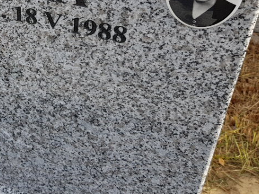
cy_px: 32
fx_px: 396
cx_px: 2
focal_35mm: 53
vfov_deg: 26.9
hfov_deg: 33.2
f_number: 1.7
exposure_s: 1/758
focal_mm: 4.2
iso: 40
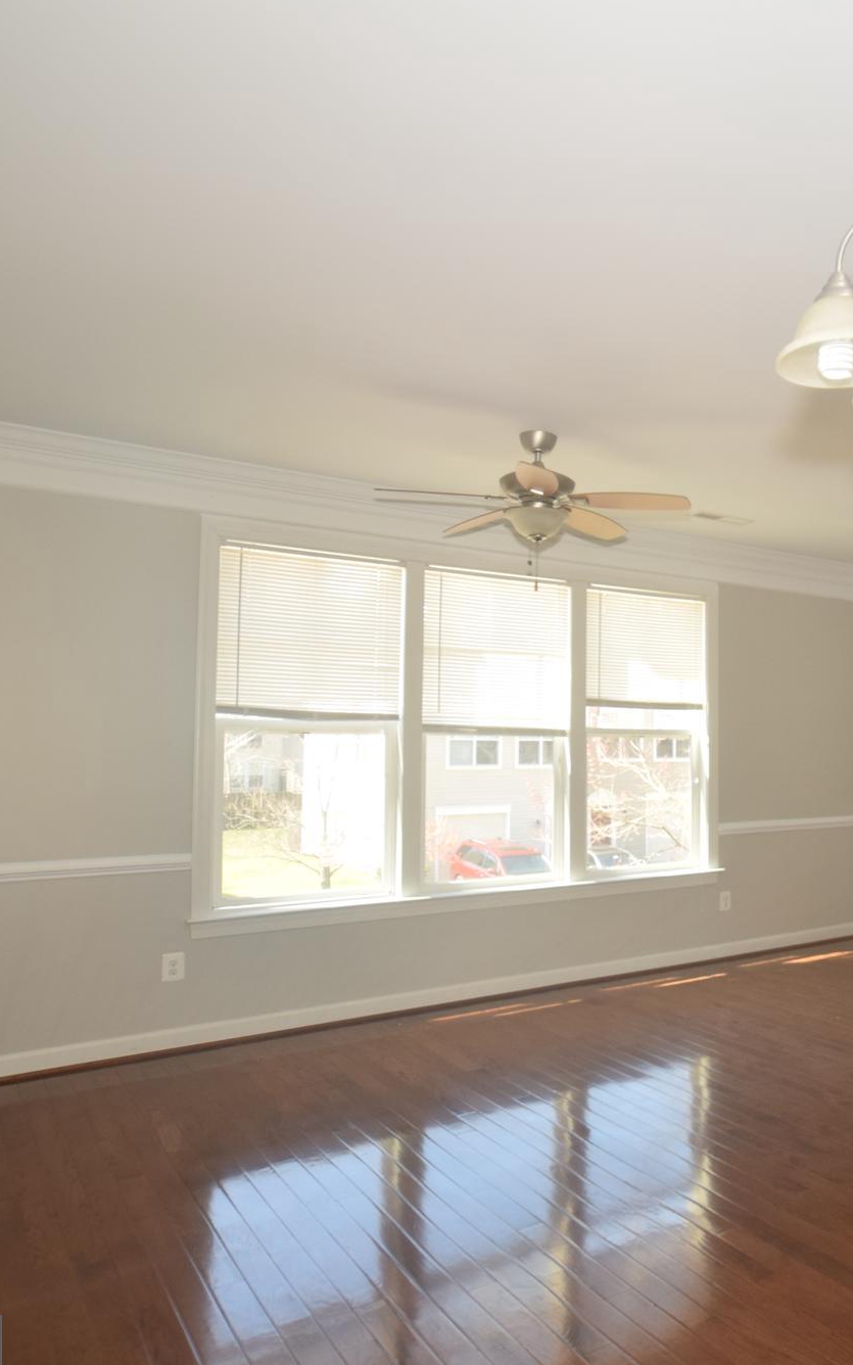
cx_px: 821
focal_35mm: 26
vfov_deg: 70.9
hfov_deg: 42.5
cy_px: 692
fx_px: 959
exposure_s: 1/125
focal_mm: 11
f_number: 5.6
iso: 450
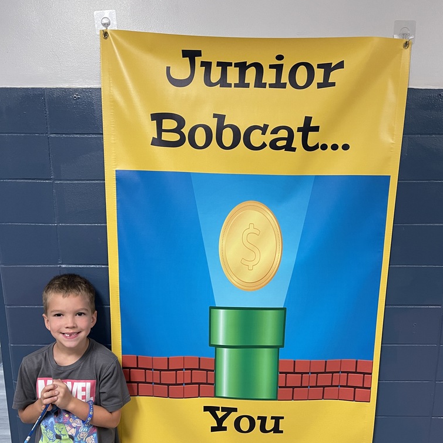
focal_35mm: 30
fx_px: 434
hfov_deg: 54.0
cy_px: 288
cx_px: 225
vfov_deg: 53.2
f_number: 1.6
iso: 320
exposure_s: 1/60
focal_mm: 5.1
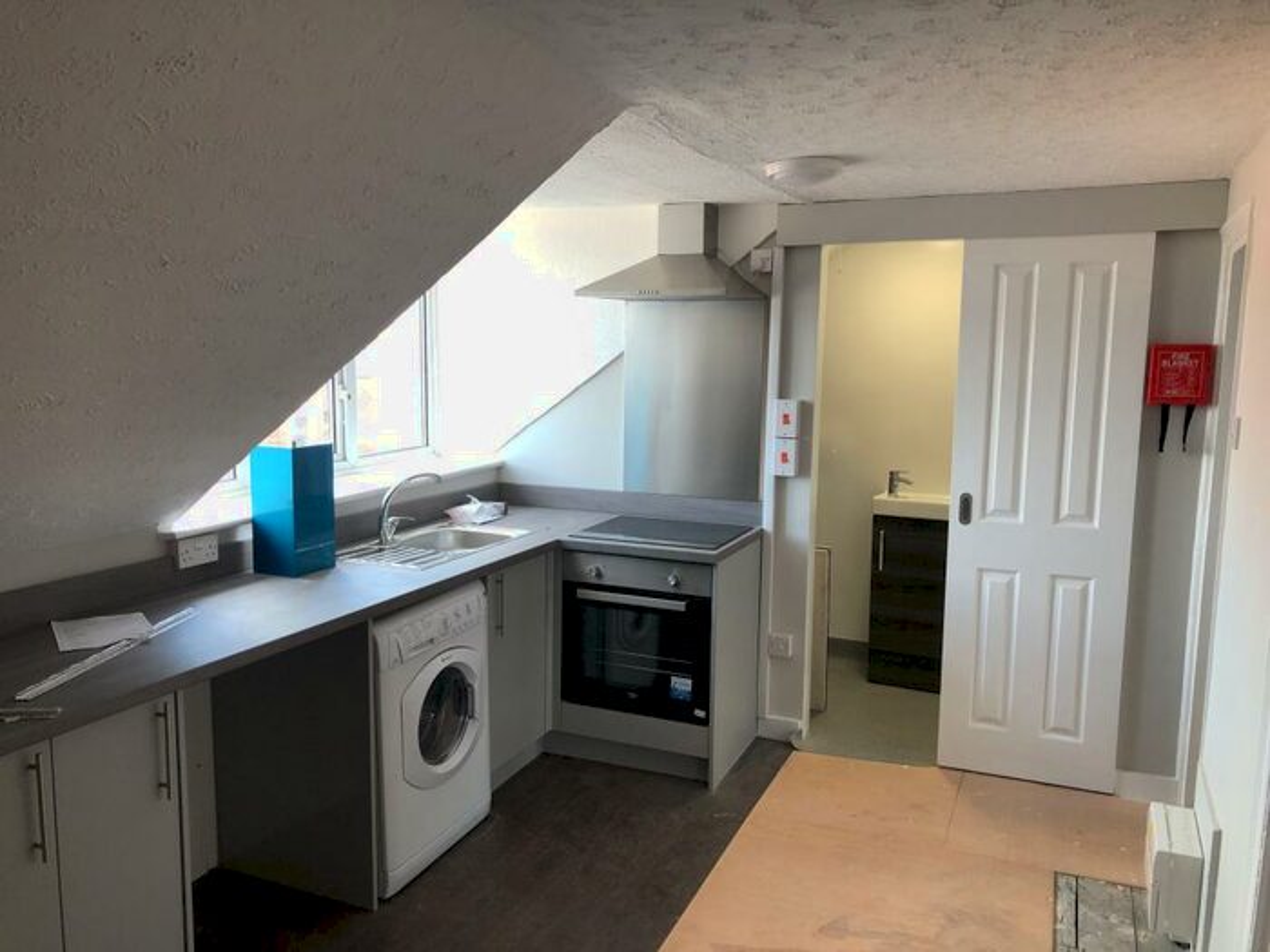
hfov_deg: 63.4
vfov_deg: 49.7
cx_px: 635
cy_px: 476
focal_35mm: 28
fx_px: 1027
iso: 40
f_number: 1.8
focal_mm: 4
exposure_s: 1/100
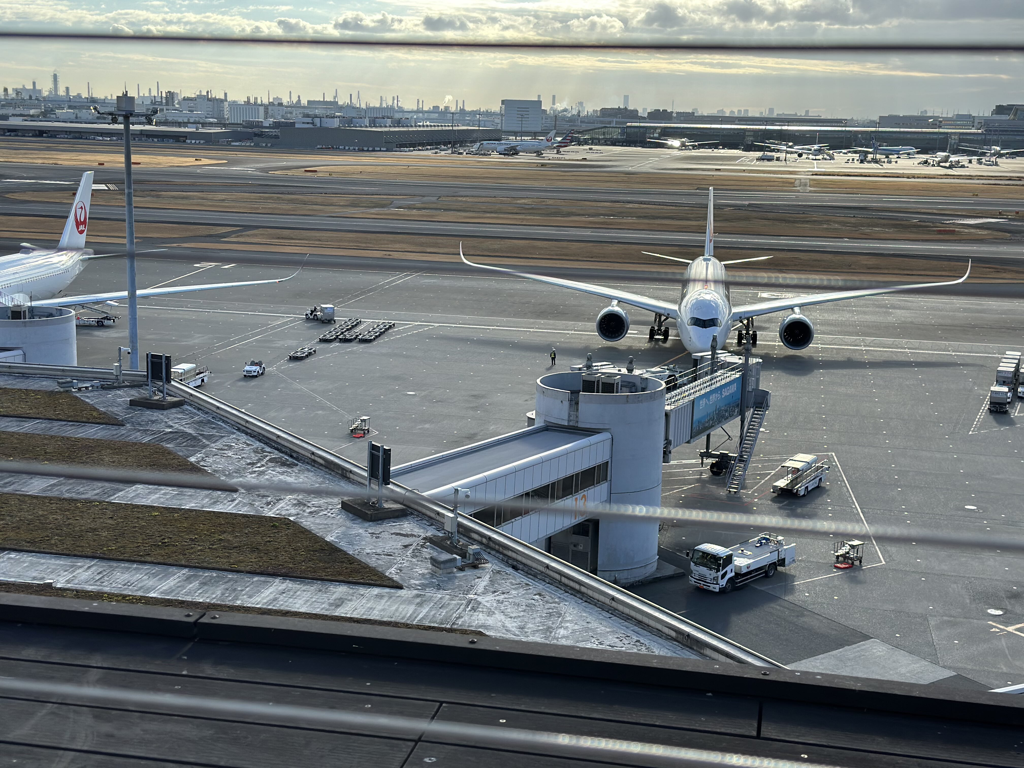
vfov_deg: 30.3
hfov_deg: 39.7
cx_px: 512
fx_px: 1420
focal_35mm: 48
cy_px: 384
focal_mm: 6.86
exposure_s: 1/3876
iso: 100
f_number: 1.78
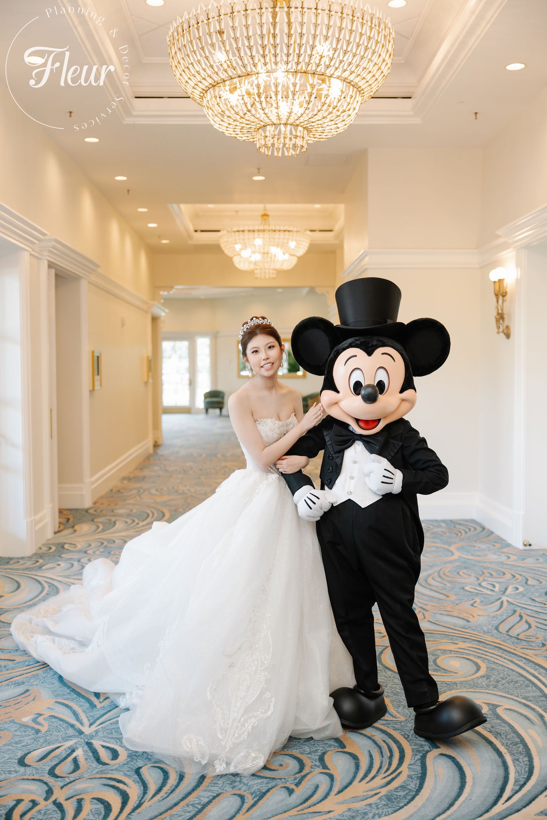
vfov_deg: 54.4
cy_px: 410
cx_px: 274
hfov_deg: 37.9
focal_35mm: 35
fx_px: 798
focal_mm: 35
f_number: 2
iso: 400
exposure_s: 1/200
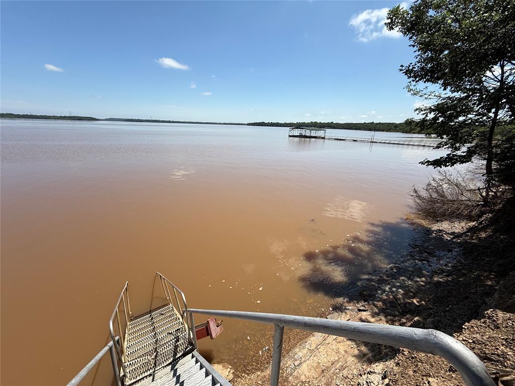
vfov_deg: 85.7
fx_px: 208
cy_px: 193
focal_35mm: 14
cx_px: 258
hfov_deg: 102.1
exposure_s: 1/2841
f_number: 2.2
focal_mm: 2.22
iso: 50
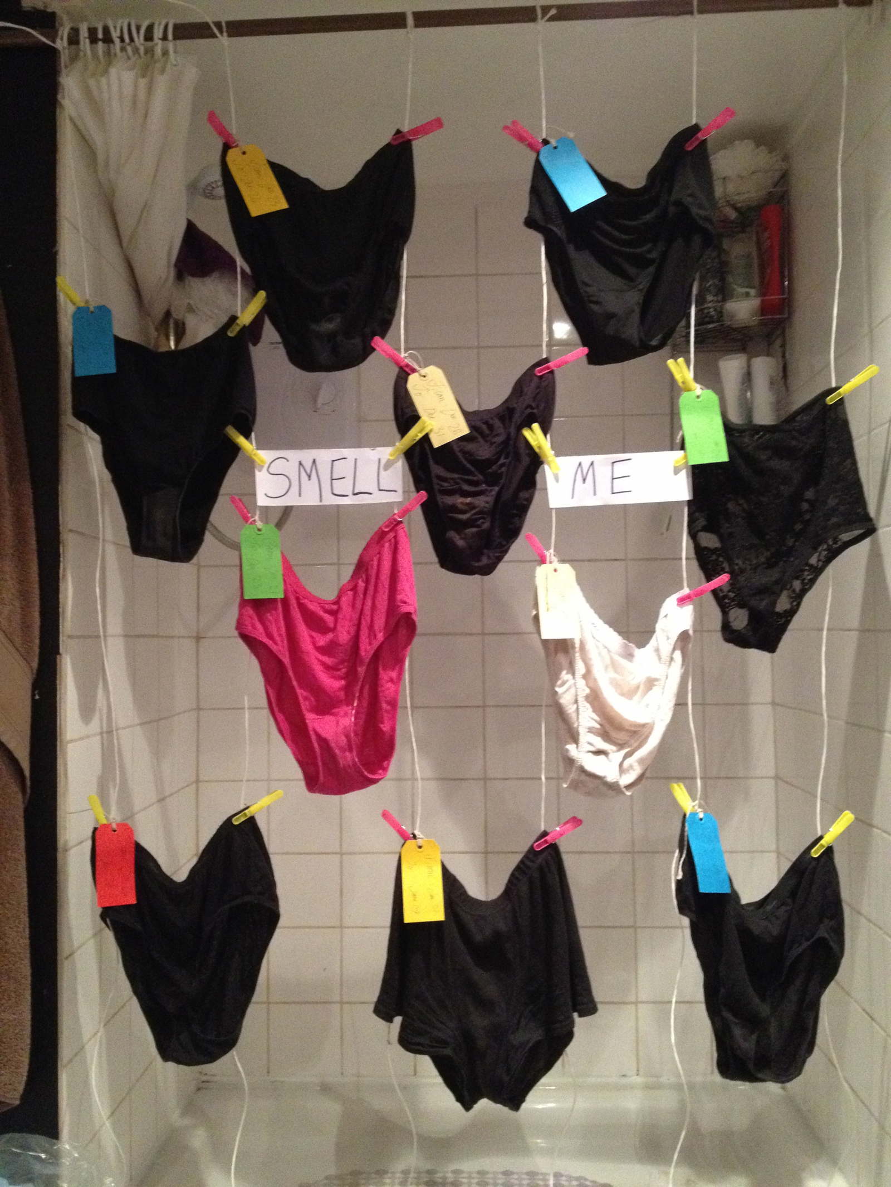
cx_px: 446
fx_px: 1201
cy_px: 594
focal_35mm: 35
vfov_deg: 52.6
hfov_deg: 40.7
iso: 500
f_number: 2.4
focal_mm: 4.28
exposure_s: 1/15
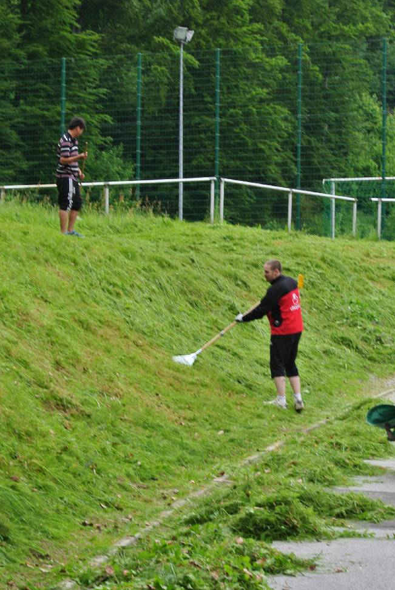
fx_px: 1969
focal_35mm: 120
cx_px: 225
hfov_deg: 11.5
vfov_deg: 17.0
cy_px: 291
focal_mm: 30
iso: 110
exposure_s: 1/60
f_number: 5.6
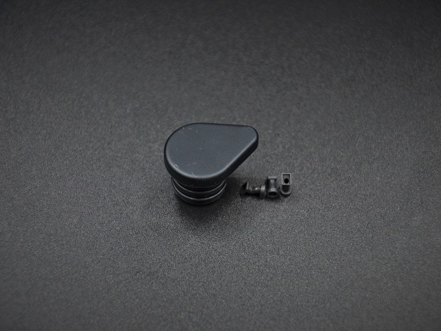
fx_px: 1924
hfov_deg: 13.1
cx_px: 223
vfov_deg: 9.8
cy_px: 165
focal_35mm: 151
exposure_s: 1/100
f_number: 5.6
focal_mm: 92
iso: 800
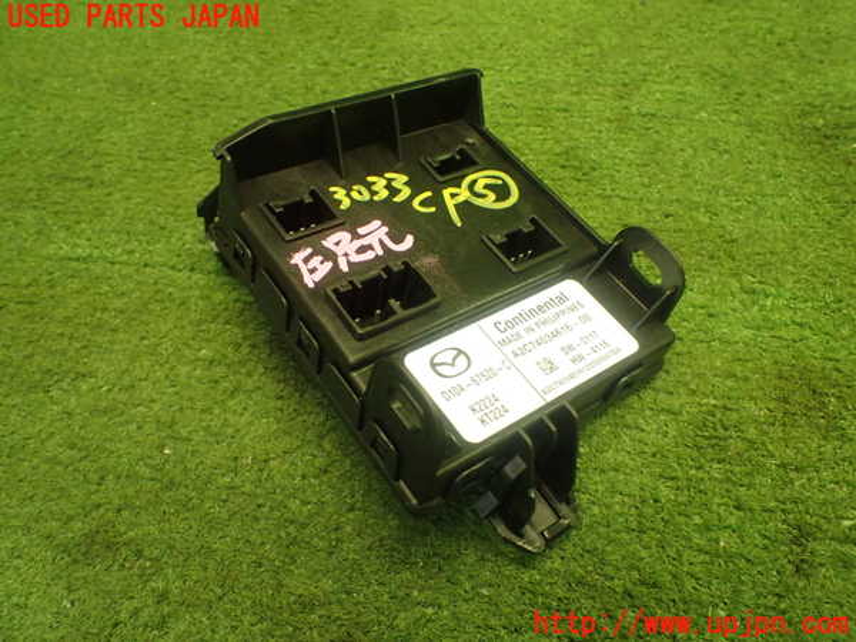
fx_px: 742
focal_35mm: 30
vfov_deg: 46.8
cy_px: 321
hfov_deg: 60.0
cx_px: 428
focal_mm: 5.4
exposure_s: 1/125
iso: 800
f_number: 2.3
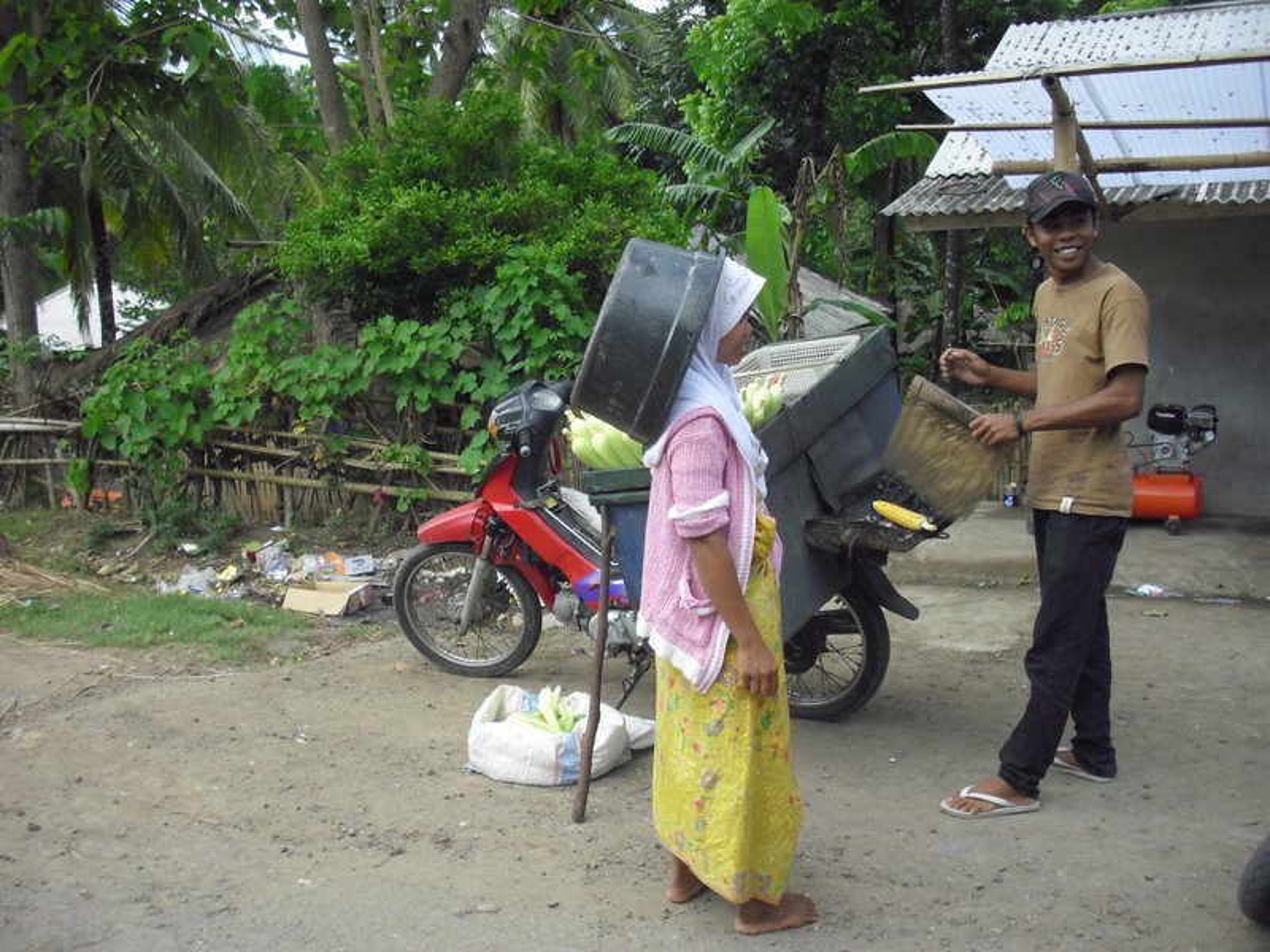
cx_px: 635
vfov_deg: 37.7
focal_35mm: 38
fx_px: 1394
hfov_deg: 49.0
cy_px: 476
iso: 100
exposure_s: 1/60
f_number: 8
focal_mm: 6.2
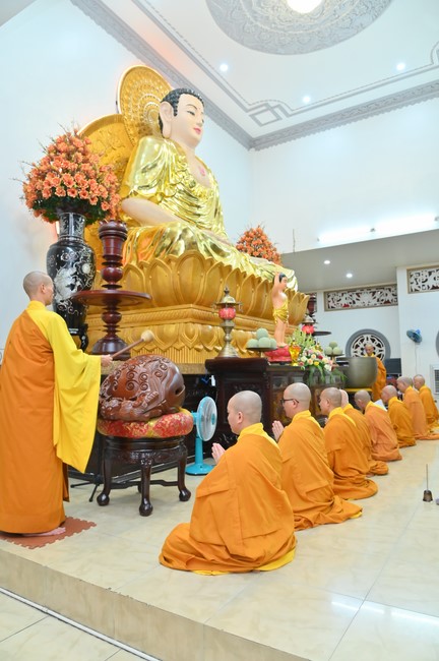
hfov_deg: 53.0
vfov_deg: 73.8
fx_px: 440
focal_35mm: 24
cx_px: 220
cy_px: 330
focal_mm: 24
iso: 1600
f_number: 5.6
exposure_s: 1/50
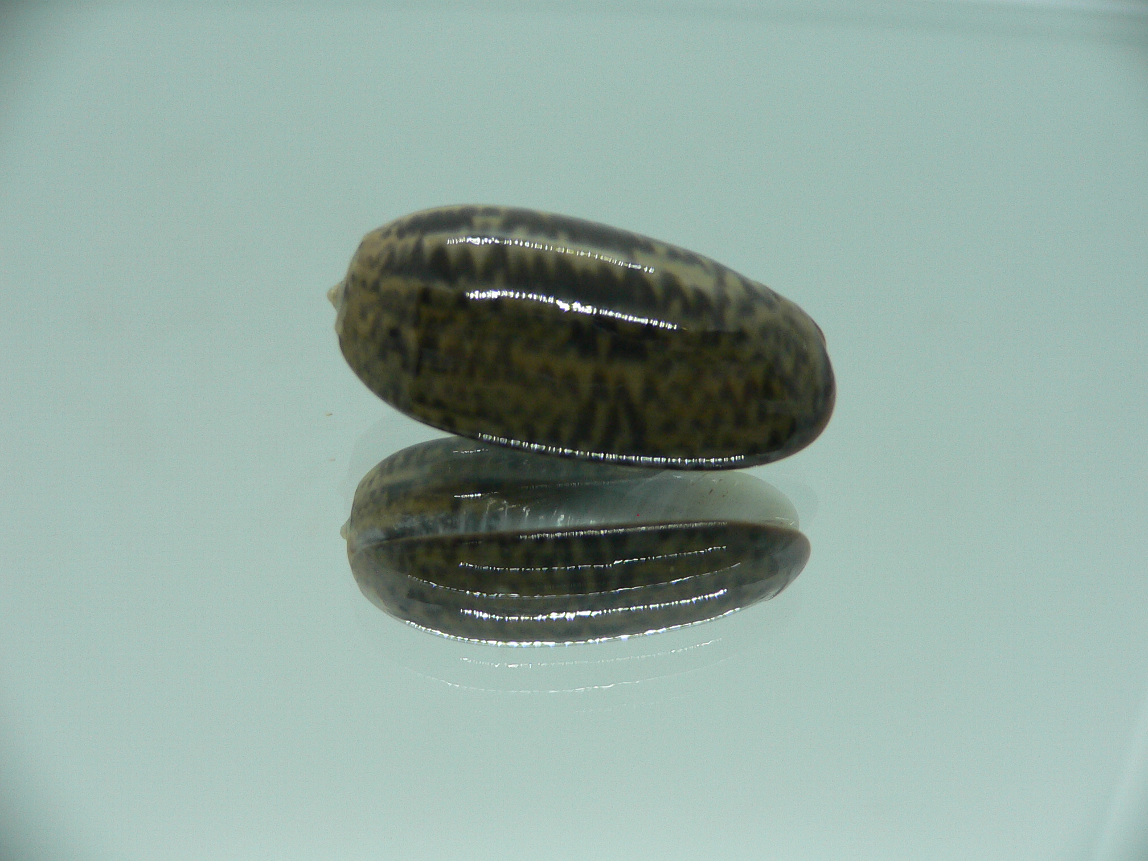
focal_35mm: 35
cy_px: 430
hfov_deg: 52.6
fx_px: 1161
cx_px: 574
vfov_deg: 40.7
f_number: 2.8
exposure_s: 1/60
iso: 100
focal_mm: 4.6
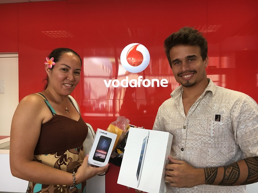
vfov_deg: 48.2
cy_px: 96
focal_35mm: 29
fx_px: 216
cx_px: 129
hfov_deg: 61.7
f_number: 2.2
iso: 25
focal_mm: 4.15
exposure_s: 1/30
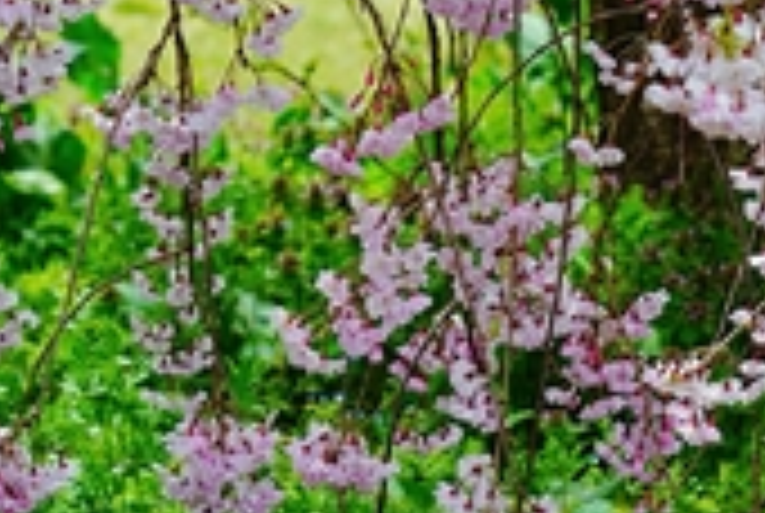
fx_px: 4151
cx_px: 788
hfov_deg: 10.4
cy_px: 488
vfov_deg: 7.1
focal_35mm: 195
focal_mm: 83
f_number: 6.3
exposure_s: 1/250
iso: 100
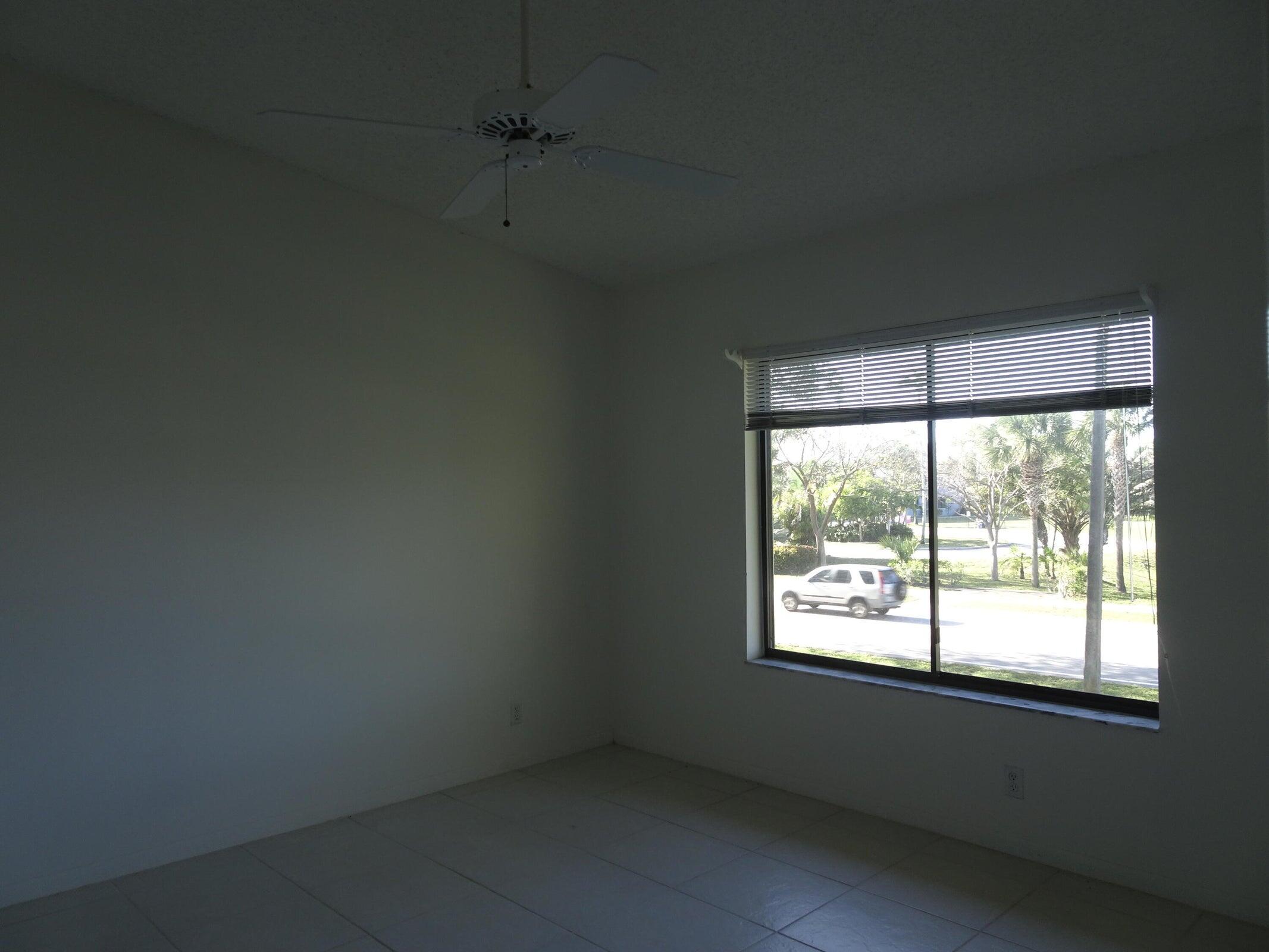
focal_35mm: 24
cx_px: 634
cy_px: 476
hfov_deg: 71.6
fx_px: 880
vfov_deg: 56.8
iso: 80
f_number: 3.5
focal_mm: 4.1
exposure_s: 1/80
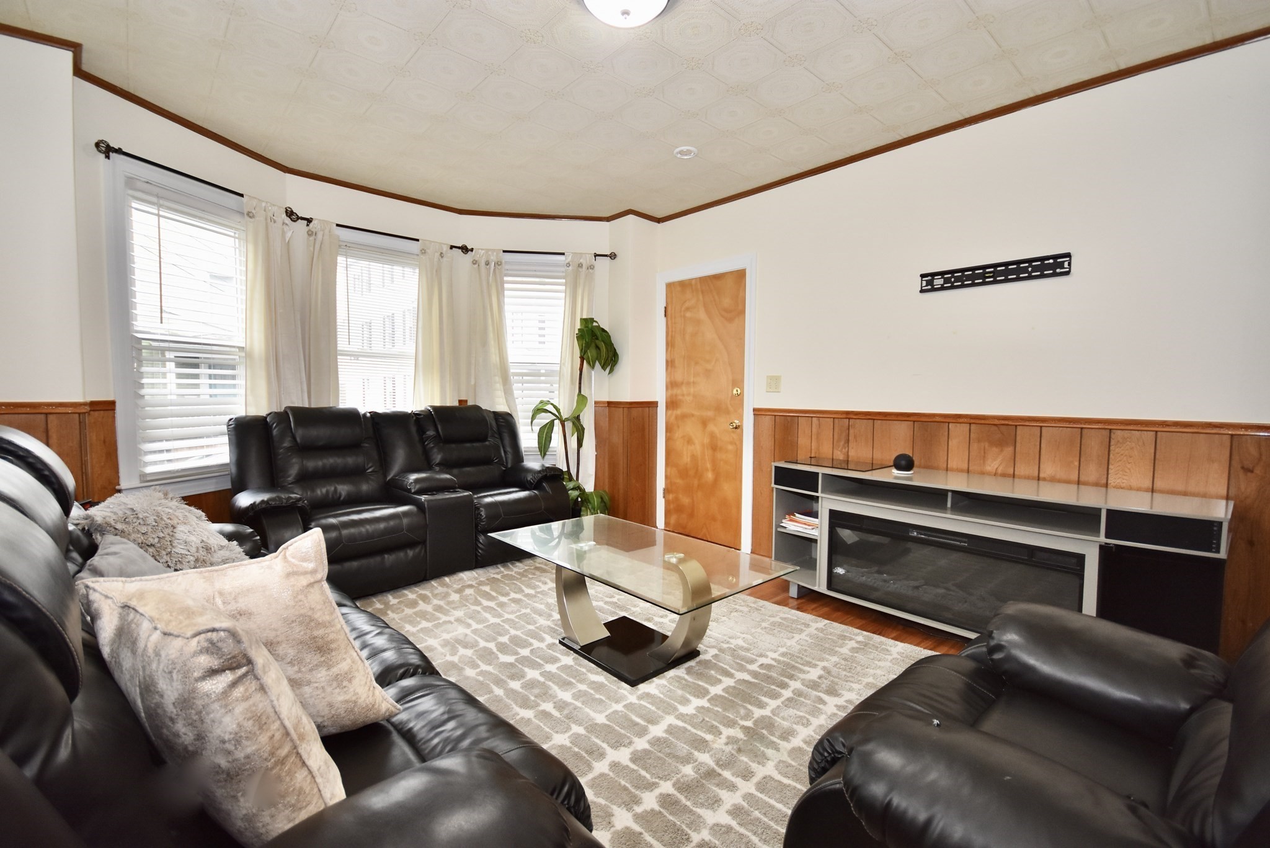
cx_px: 635
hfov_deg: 100.4
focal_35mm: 15
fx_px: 529
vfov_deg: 77.4
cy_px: 424
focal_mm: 10
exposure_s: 1/60
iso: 640
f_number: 4
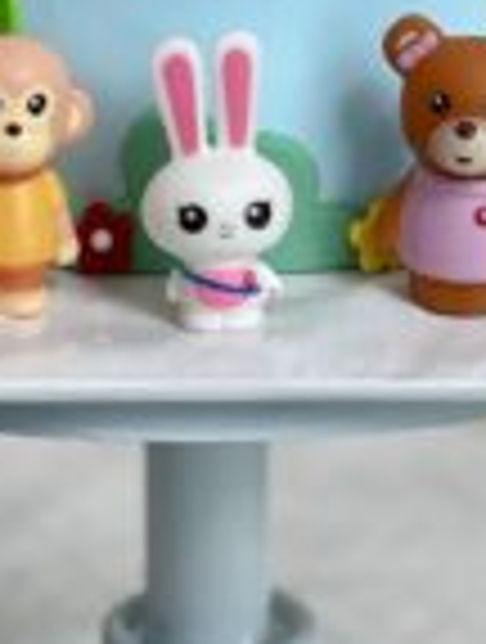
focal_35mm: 238
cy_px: -475
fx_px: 4436
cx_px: 220
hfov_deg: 6.3
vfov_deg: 8.0
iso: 25
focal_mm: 7.5
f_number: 2.2
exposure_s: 1/100
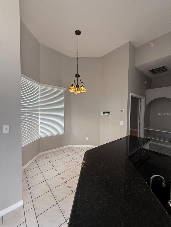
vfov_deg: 102.1
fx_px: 92
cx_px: 86
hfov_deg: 85.7
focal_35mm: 14
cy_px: 114
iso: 250
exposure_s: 1/120
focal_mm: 2.22
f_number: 2.2
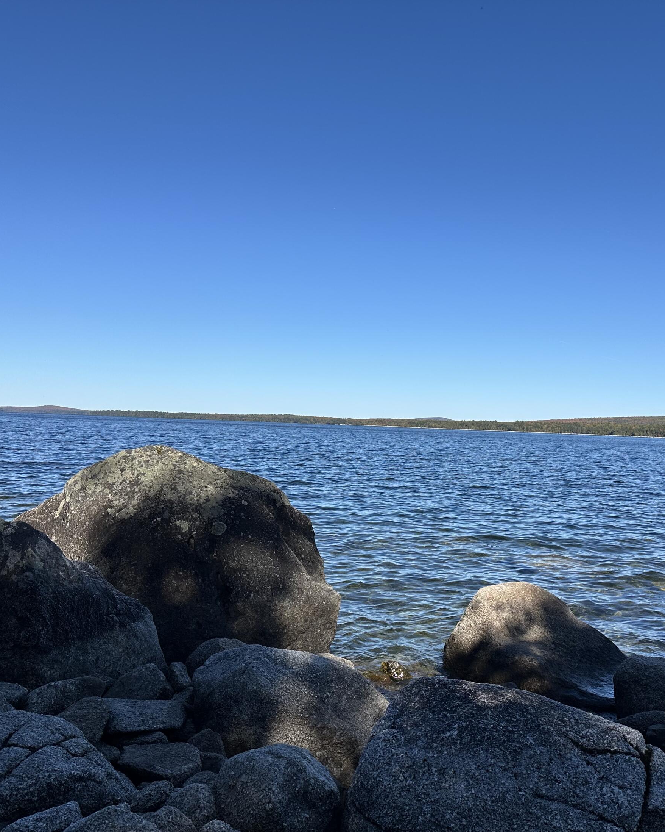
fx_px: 787
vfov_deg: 55.7
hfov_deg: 45.5
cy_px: 424
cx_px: 408
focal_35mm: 32
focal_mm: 6.86
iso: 80
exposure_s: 1/5525
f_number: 1.78
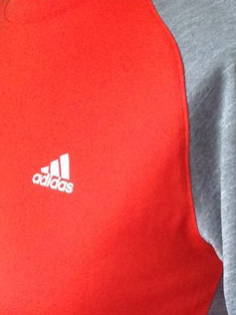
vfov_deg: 13.9
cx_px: 103
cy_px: 335
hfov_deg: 10.7
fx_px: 1264
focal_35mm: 139
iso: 200
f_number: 2.4
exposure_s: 1/20
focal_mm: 4.12
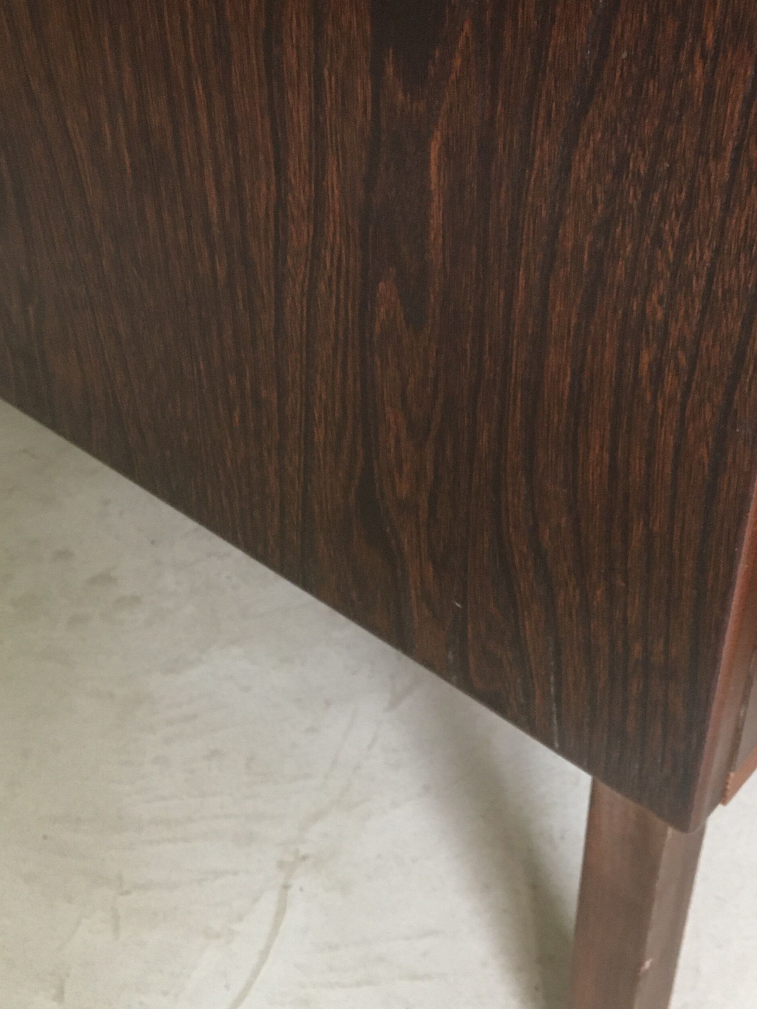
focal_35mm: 47
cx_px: 453
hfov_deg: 30.8
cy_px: 452
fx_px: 1370
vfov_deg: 40.4
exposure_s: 1/33
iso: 200
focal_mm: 4.15
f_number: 2.2
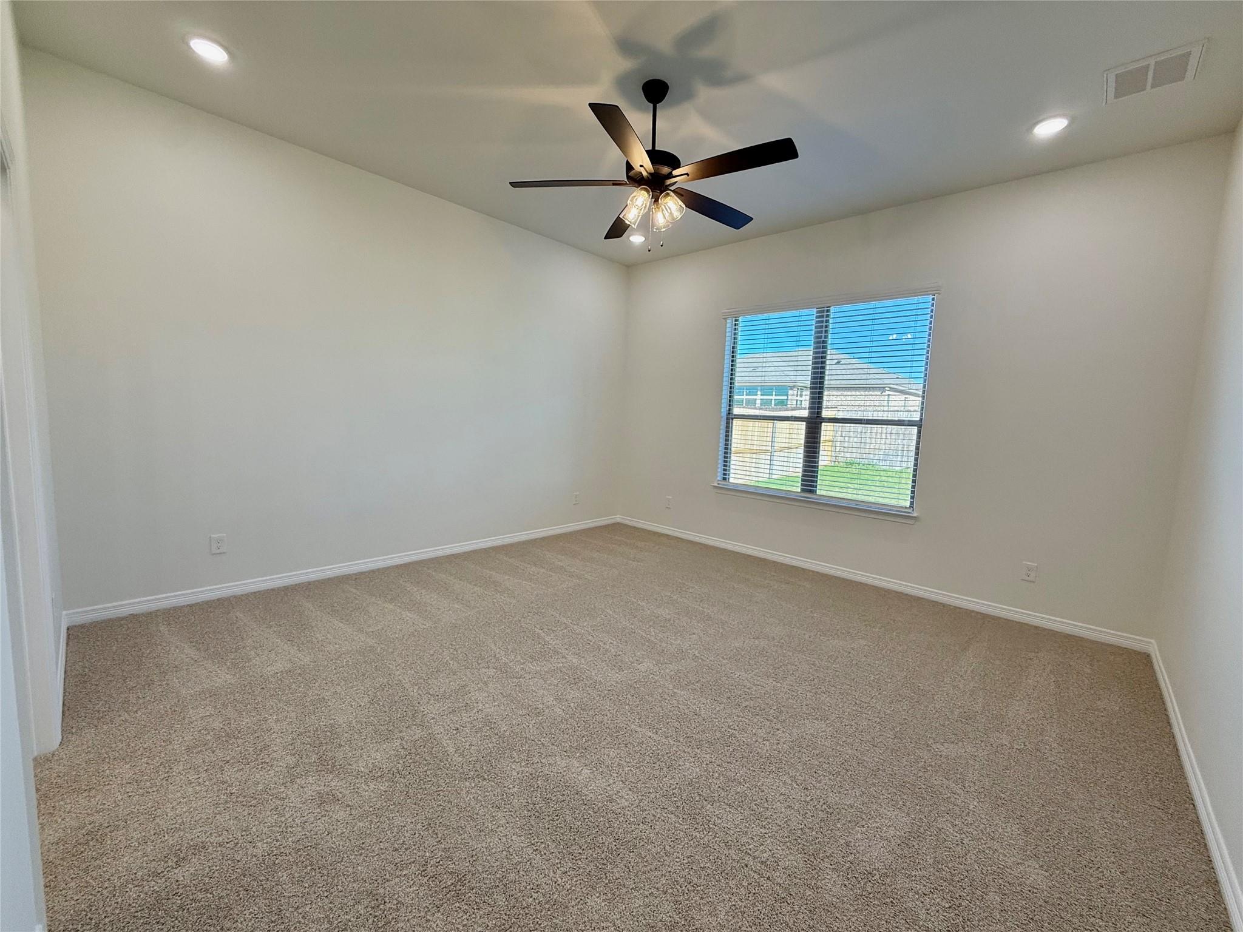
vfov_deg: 85.7
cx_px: 622
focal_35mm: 14
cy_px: 466
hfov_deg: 102.1
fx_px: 503
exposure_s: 1/125
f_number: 2.2
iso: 64
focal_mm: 2.22
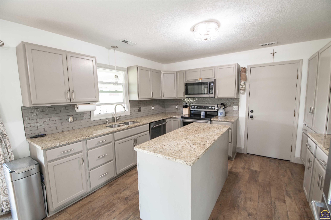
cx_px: 166
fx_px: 138
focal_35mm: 15
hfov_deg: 100.4
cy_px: 110
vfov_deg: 77.2
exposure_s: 1/15
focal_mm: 15
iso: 280
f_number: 5
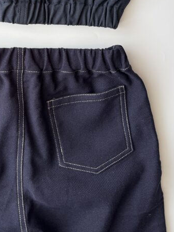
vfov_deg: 33.8
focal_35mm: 54
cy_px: 26
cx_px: 18
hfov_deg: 26.2
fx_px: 362
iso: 100
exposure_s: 1/121
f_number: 1.78
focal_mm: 6.76
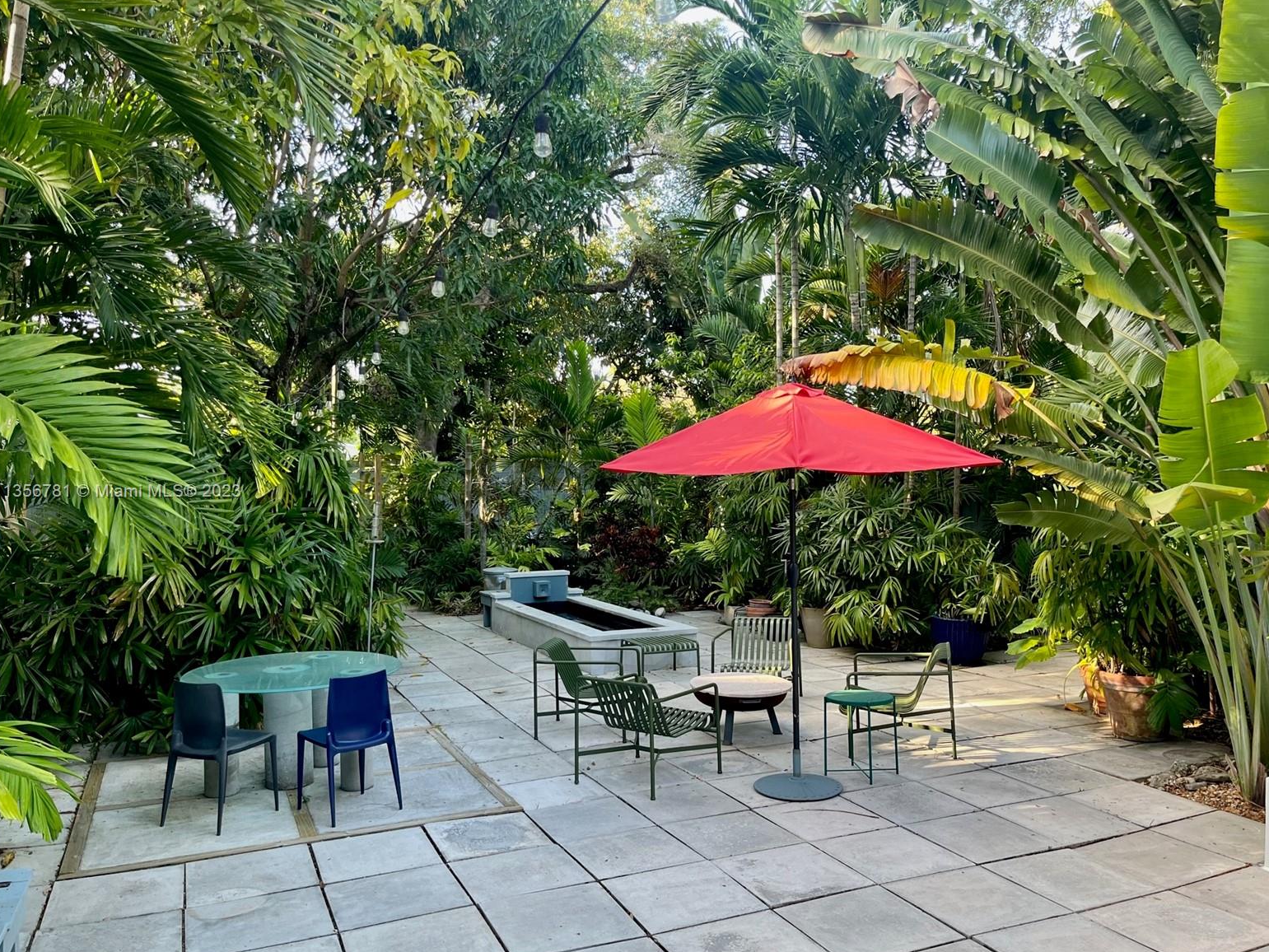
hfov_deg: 65.3
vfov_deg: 51.4
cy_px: 492
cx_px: 637
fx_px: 990
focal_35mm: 27
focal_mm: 5.1
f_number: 1.6
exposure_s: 1/122
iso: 64
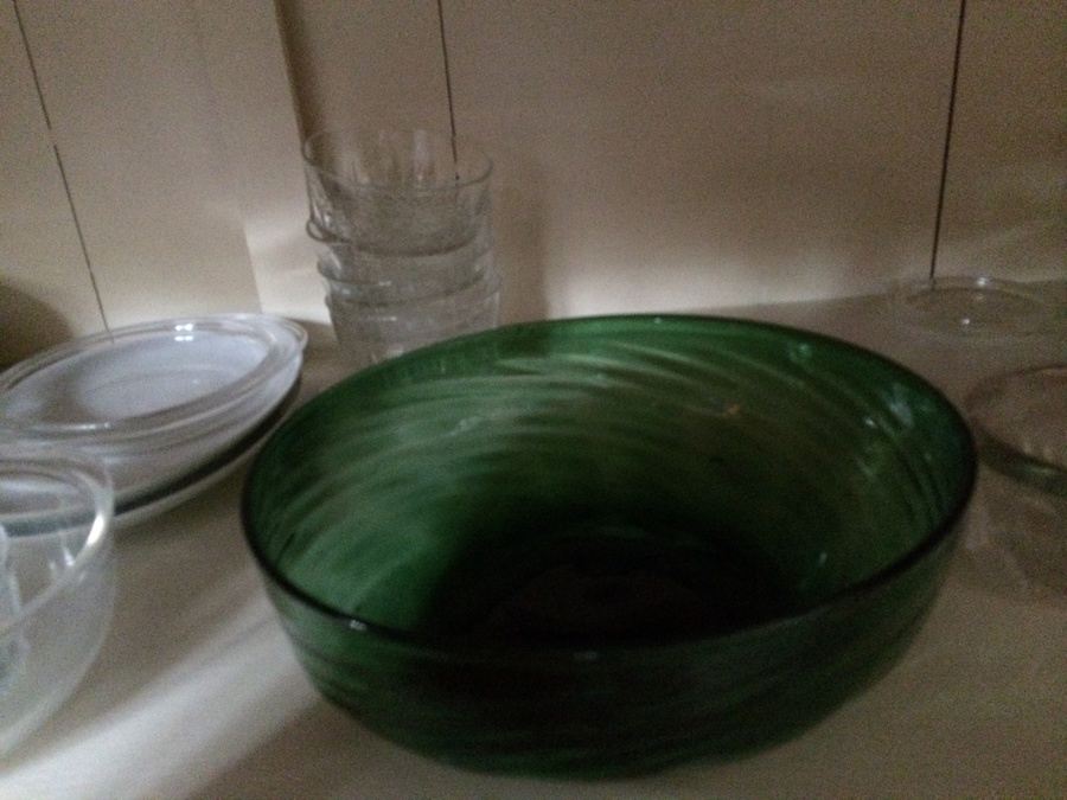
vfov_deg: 46.8
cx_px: 534
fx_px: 925
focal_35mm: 30
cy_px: 400
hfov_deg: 60.0
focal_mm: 4.12
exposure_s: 1/15
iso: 1000
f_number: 2.2
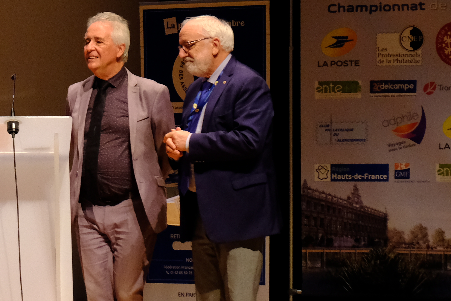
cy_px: 129
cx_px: -171
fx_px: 2505
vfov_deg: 6.9
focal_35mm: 200
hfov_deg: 10.0
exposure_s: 1/85
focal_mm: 46.6
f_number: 5
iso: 2500
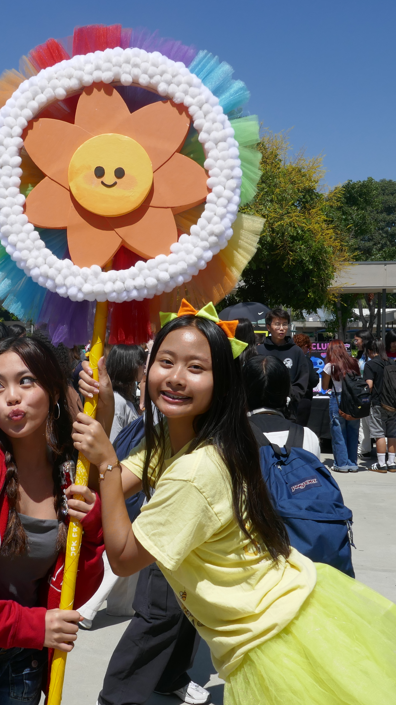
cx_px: 88
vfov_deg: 50.5
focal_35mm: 40
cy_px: 351
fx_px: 747
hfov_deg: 29.1
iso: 125
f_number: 5.6
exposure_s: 1/800
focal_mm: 9.1
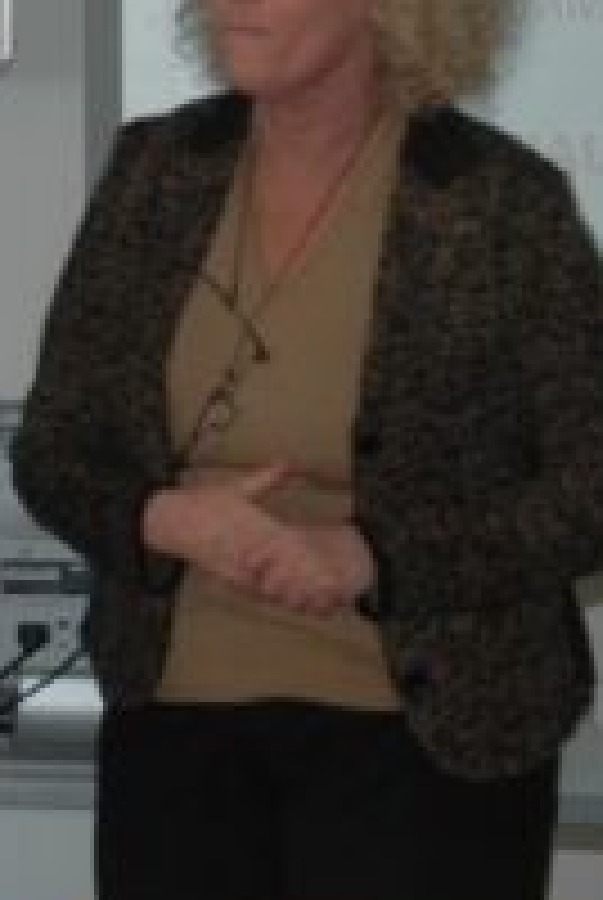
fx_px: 5398
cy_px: 126
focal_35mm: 216
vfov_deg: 9.5
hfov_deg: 6.2
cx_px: -702
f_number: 4.8
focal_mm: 45
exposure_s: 1/60
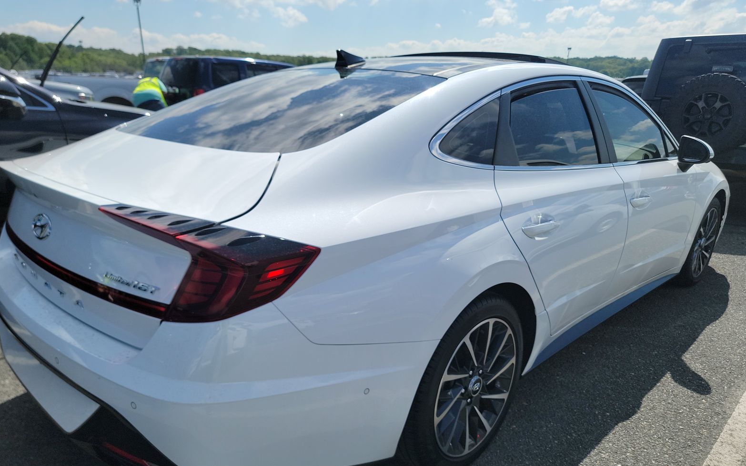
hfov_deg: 70.4
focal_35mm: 26
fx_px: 528
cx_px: 373
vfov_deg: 47.3
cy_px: 278
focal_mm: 6.7
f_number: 1.8
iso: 50
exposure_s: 1/1488
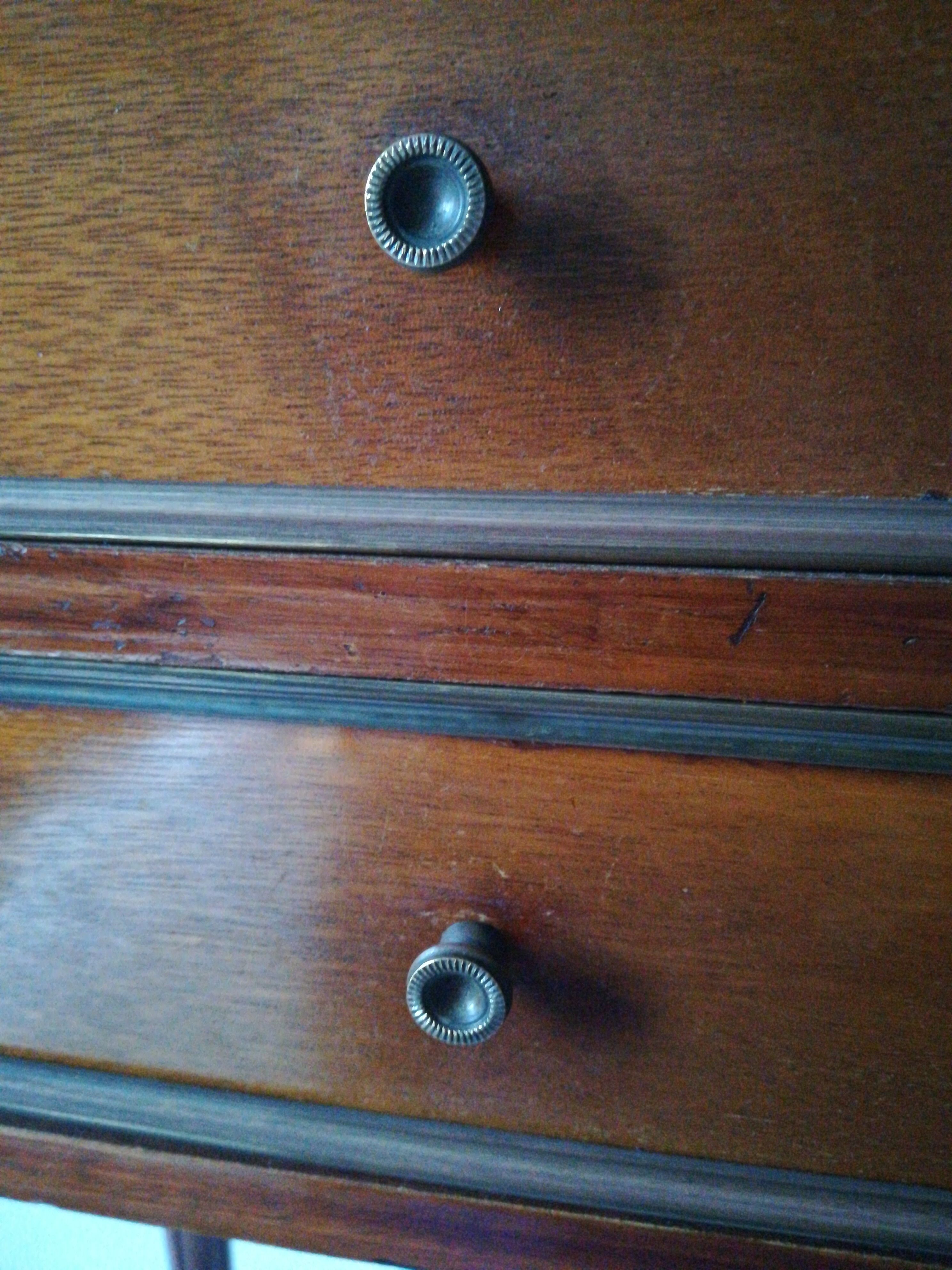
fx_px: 953
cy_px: 635
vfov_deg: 67.3
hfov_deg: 53.1
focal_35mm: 26
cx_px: 476
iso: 2000
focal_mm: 3.83
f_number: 2.2
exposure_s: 1/14.3
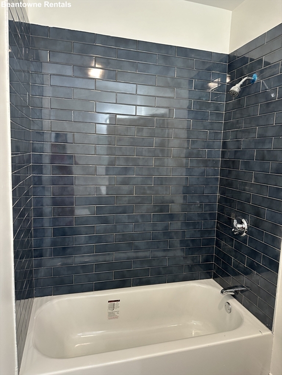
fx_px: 261
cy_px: 188
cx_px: 141
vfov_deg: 71.6
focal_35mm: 24
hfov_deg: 56.8
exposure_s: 1/60
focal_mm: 6.86
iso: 200
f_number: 1.78
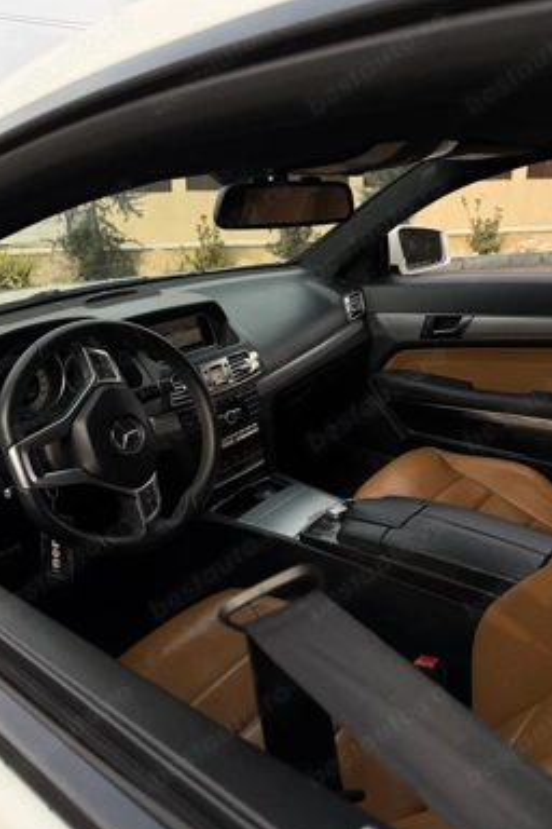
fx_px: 598
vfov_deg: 69.4
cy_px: 427
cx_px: 272
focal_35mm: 26
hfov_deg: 49.6
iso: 80
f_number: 1.78
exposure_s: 1/931
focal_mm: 6.76
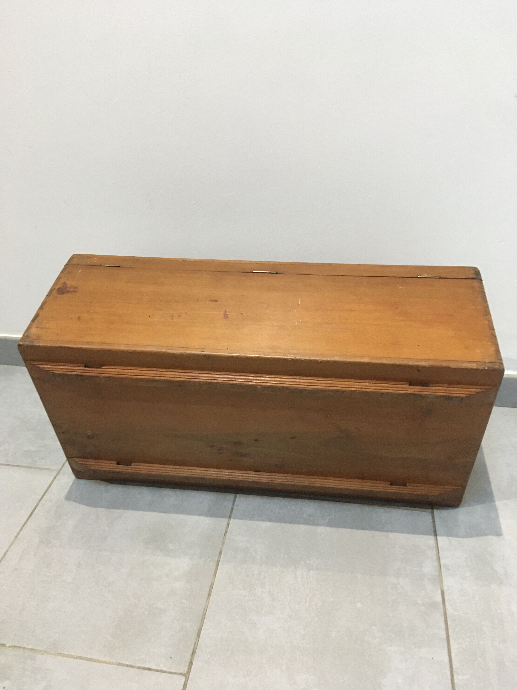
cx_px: 258
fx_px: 577
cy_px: 345
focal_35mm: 29
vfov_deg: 61.7
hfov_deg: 48.2
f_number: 2.2
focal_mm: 4.15
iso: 200
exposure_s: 1/20
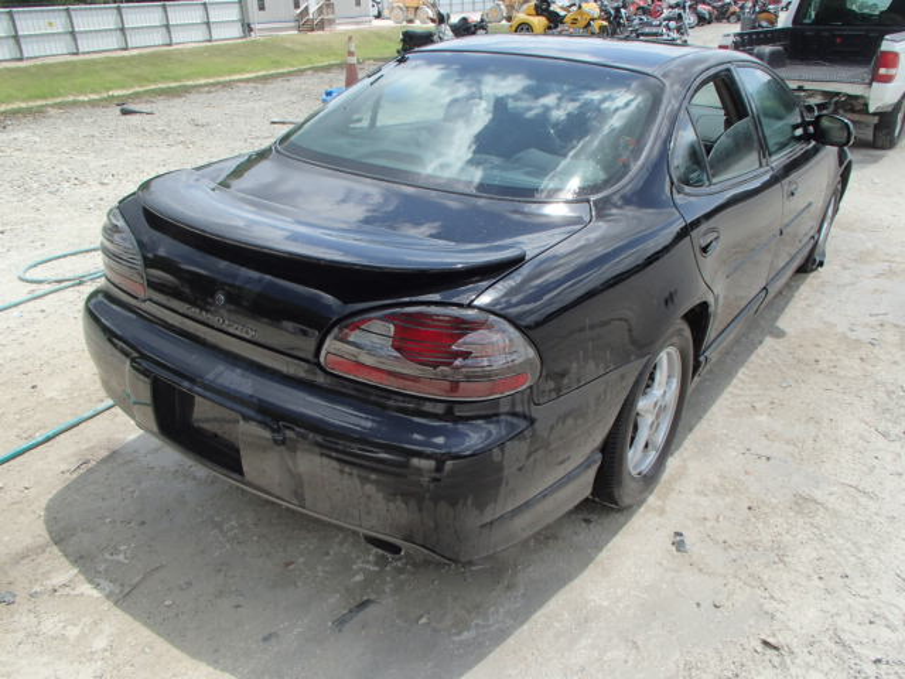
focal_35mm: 28
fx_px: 732
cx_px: 452
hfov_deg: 63.4
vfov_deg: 49.7
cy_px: 340
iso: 100
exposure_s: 1/640
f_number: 3.9
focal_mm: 5
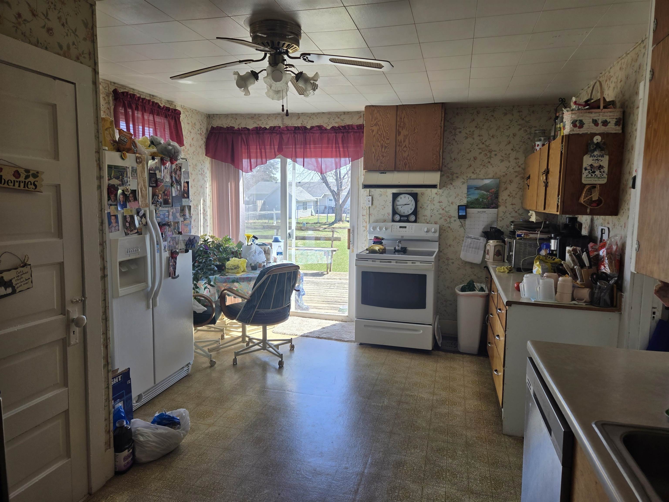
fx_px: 445
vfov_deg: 58.9
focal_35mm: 23
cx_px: 334
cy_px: 251
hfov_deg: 73.9
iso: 25
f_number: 1.8
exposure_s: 1/201
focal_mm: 5.4
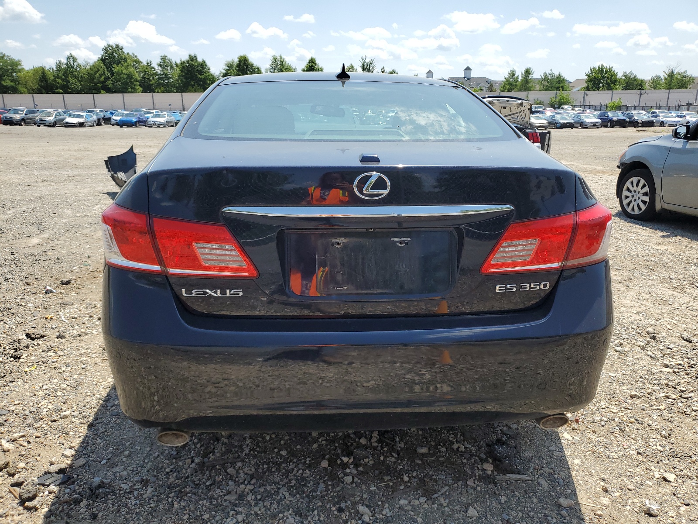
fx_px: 524
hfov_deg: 67.3
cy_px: 262
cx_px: 349
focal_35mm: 26
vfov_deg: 53.1
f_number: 1.5
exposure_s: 1/2500
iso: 50
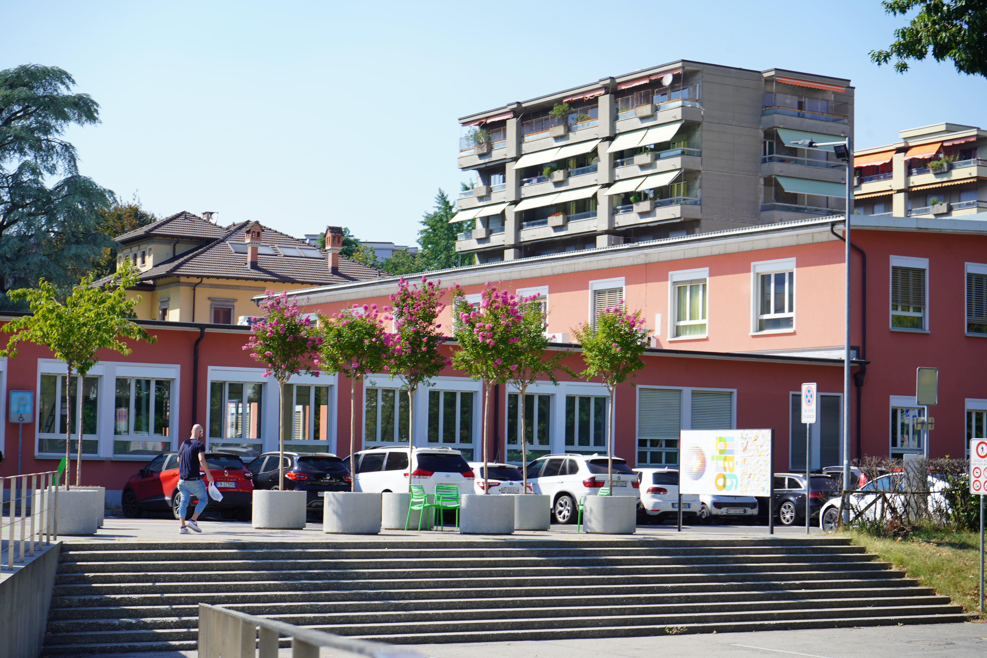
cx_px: 494
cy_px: 329
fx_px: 1919
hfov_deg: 28.8
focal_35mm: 70
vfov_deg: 19.5
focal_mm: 70
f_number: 9
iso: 100
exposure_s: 1/125
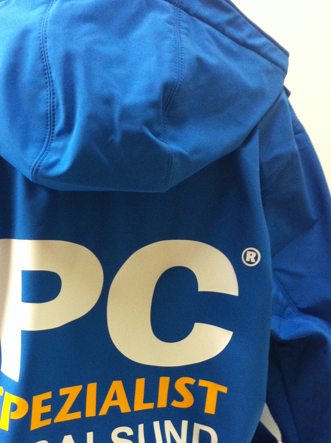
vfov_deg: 38.0
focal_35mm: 50
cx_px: 110
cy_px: 280
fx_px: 639
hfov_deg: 28.8
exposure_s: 1/17
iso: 320
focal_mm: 3.85
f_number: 2.8
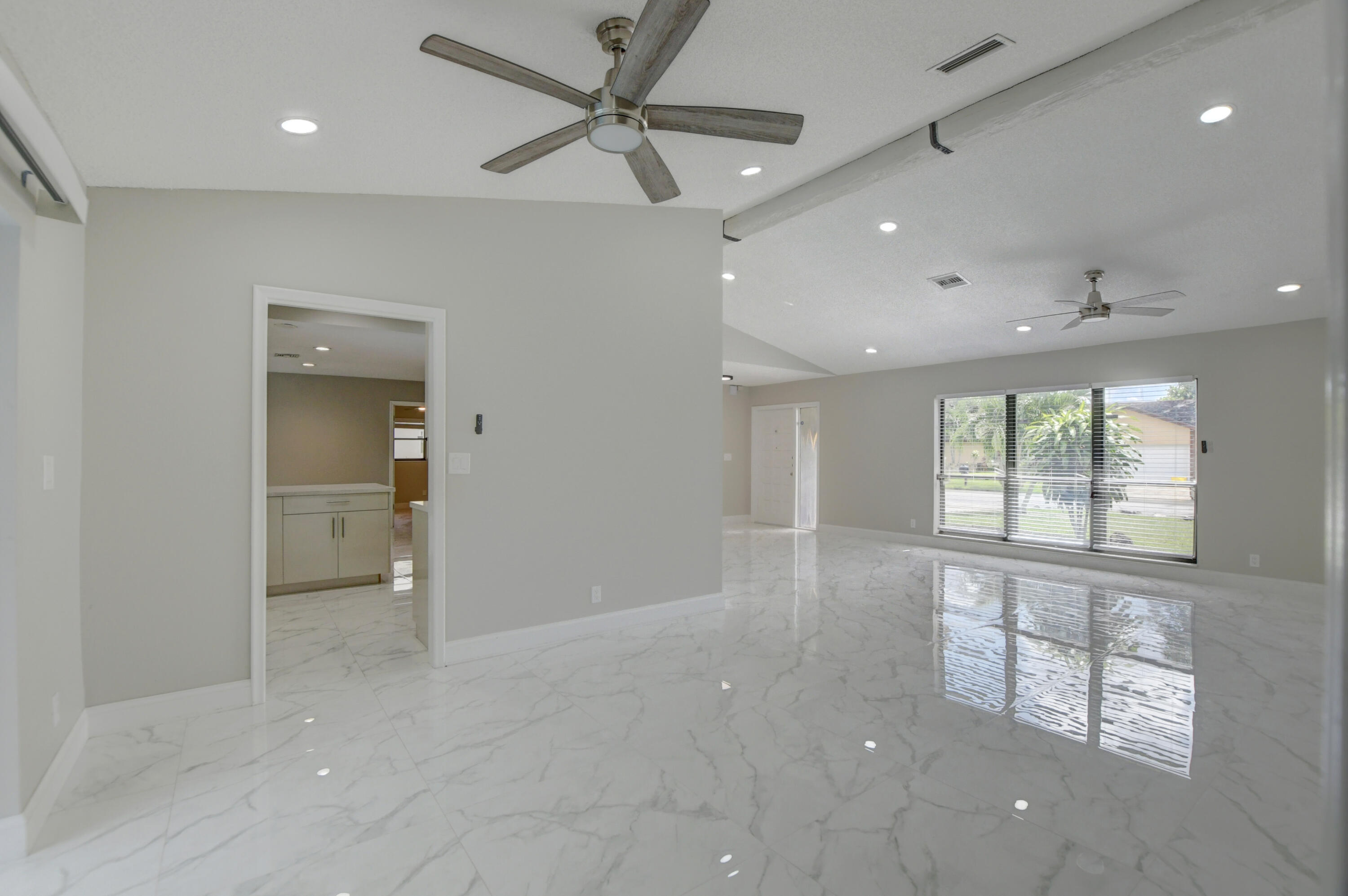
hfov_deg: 100.4
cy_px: 448
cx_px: 674
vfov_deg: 77.2
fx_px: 561
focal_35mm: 15
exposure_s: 1/400
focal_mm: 10
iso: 1000
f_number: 8
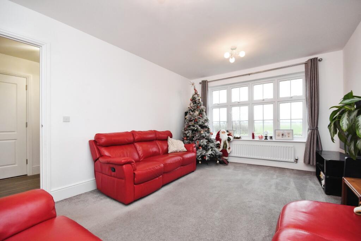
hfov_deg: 100.4
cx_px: 180
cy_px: 120
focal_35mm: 15
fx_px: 150
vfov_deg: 77.3
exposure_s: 1/30
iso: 1250
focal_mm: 10
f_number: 8
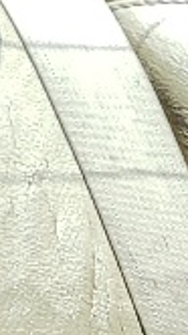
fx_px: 2427
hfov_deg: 3.9
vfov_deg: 7.3
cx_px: 1031
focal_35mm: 273
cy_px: 844
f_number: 1.5
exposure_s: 1/769
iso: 50
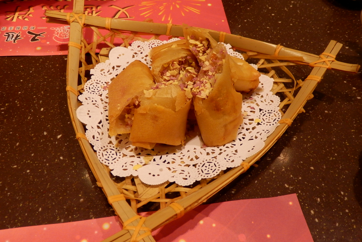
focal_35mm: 35
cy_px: 130
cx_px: 184
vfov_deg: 37.8
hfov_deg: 54.4
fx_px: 352
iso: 200
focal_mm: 6
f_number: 3.4
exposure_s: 1/60
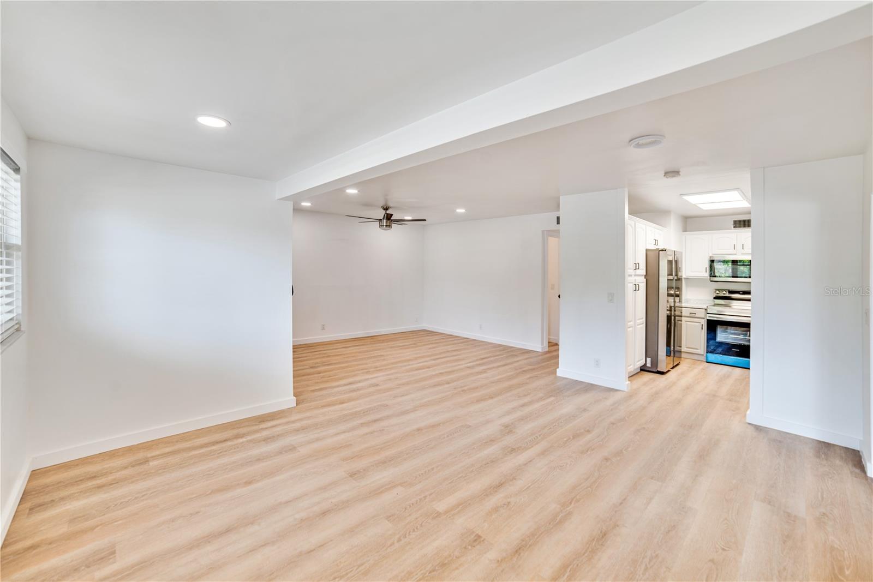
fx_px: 340
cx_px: 436
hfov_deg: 104.2
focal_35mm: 14
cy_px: 291
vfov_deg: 81.2
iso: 100
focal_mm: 14
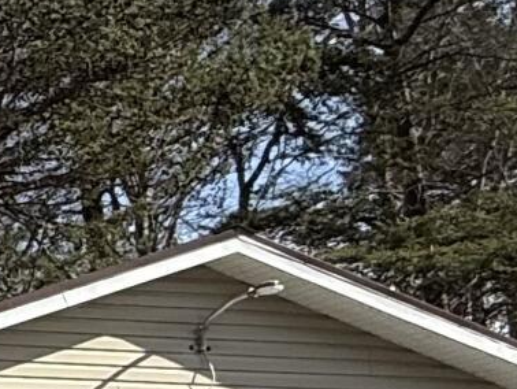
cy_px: 537
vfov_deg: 12.8
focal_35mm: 111
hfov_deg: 12.3
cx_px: -856
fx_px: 1659
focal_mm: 2.22
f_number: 2.2
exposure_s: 1/1399
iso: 50
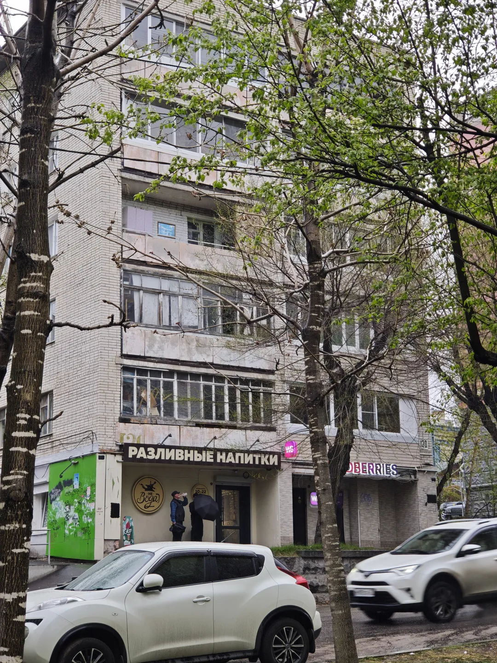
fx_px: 1149
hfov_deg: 24.4
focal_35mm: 60
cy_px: 332
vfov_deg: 32.2
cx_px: 248
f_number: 2
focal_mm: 9
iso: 125
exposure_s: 1/100
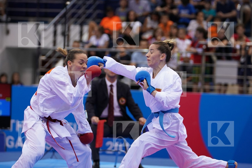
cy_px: 84
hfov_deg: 8.9
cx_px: 126
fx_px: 1617
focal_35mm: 231
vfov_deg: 5.9
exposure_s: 1/1000
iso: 1250
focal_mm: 154
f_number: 2.8
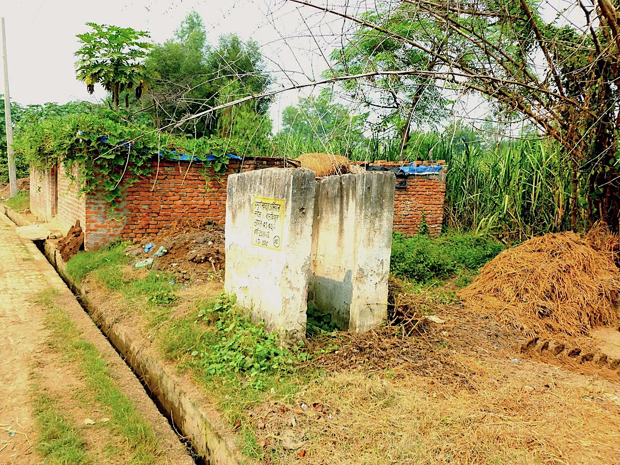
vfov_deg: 49.7
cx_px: 310
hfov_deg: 63.4
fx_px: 502
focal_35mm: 28
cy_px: 232
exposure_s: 1/640
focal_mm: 5
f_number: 3.3
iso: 100
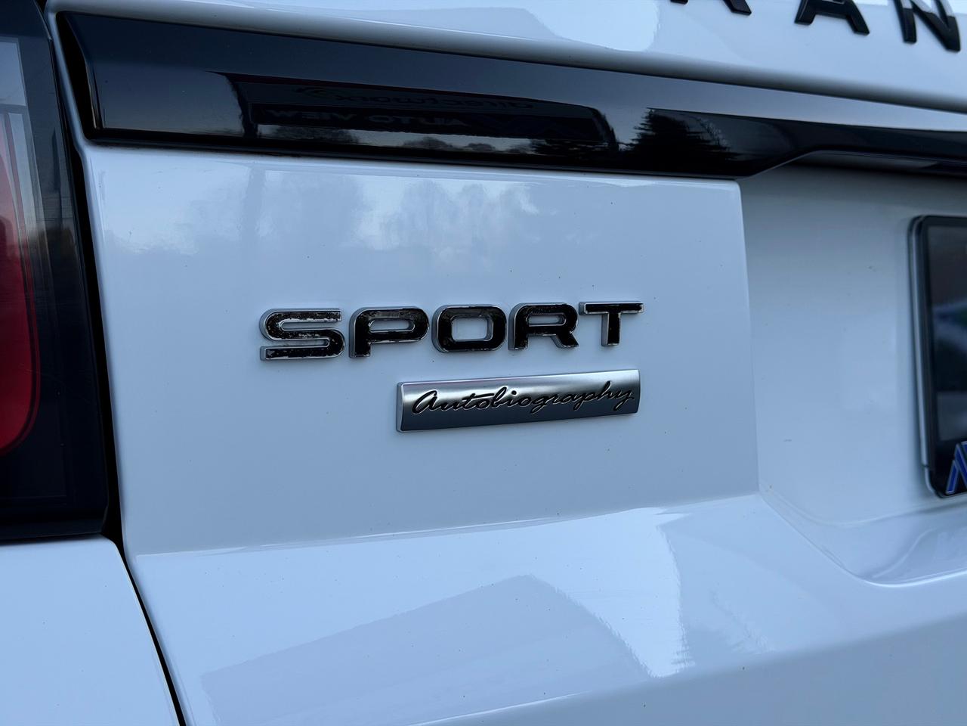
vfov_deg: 30.3
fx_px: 1341
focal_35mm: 48
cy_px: 363
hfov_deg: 39.7
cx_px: 484
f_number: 1.78
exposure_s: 1/1377
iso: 64
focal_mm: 6.76
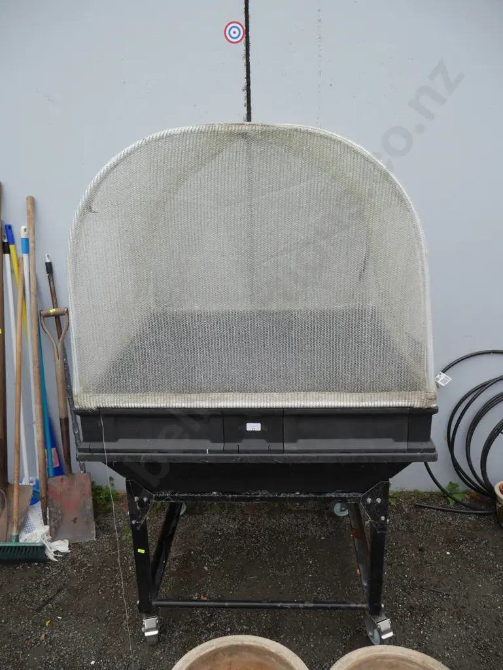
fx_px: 542
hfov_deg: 49.8
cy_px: 335
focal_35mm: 28
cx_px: 252
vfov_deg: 63.4
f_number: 4.5
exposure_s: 1/160
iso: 200
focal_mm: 14
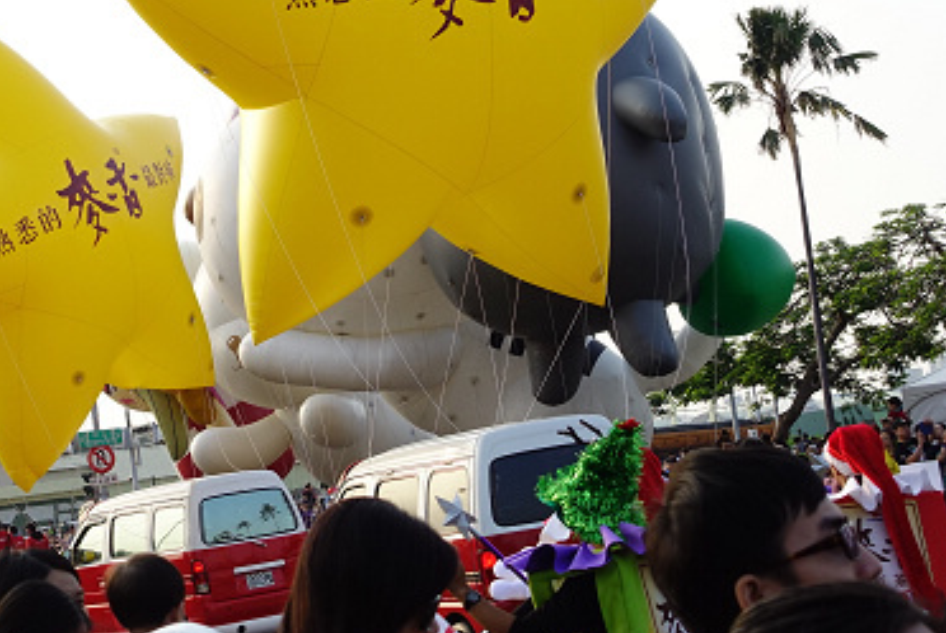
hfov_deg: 27.0
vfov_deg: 18.4
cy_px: 216
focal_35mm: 74
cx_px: 252
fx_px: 1947
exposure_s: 1/400
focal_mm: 15.74
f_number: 4
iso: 125
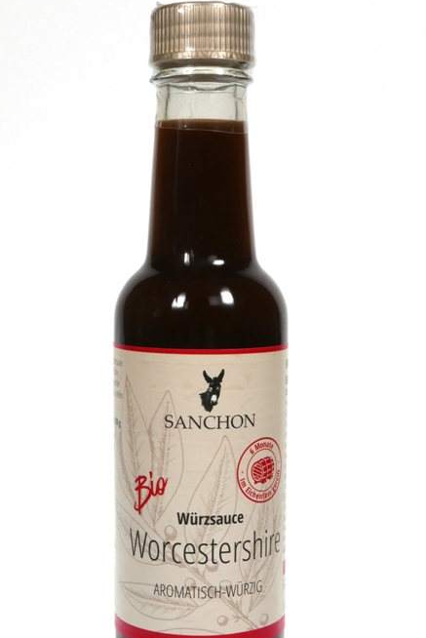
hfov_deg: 19.2
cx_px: 206
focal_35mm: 71
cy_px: 348
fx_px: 1258
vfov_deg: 28.4
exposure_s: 1/60
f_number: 16
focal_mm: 26.3
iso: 800
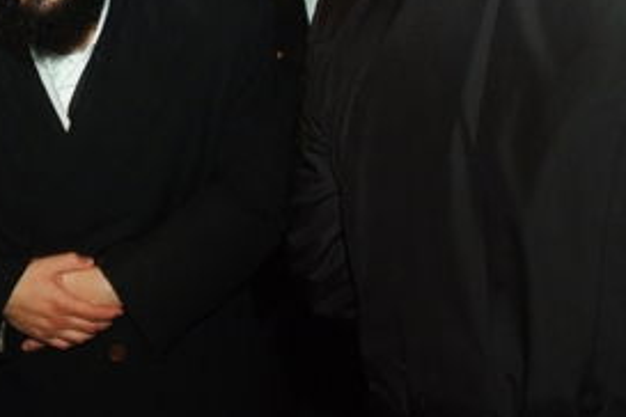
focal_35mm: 85
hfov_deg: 22.2
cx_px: -108
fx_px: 1478
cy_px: 142
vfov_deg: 16.0
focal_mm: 19
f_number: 4.5
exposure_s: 1/80
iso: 500
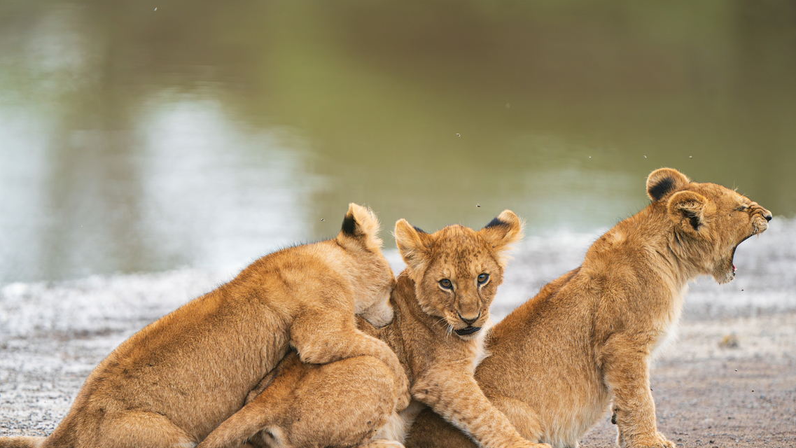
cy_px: 232
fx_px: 13299
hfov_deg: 3.4
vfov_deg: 1.9
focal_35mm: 630
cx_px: 398
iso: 500
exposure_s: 1/1000
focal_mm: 600
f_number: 4
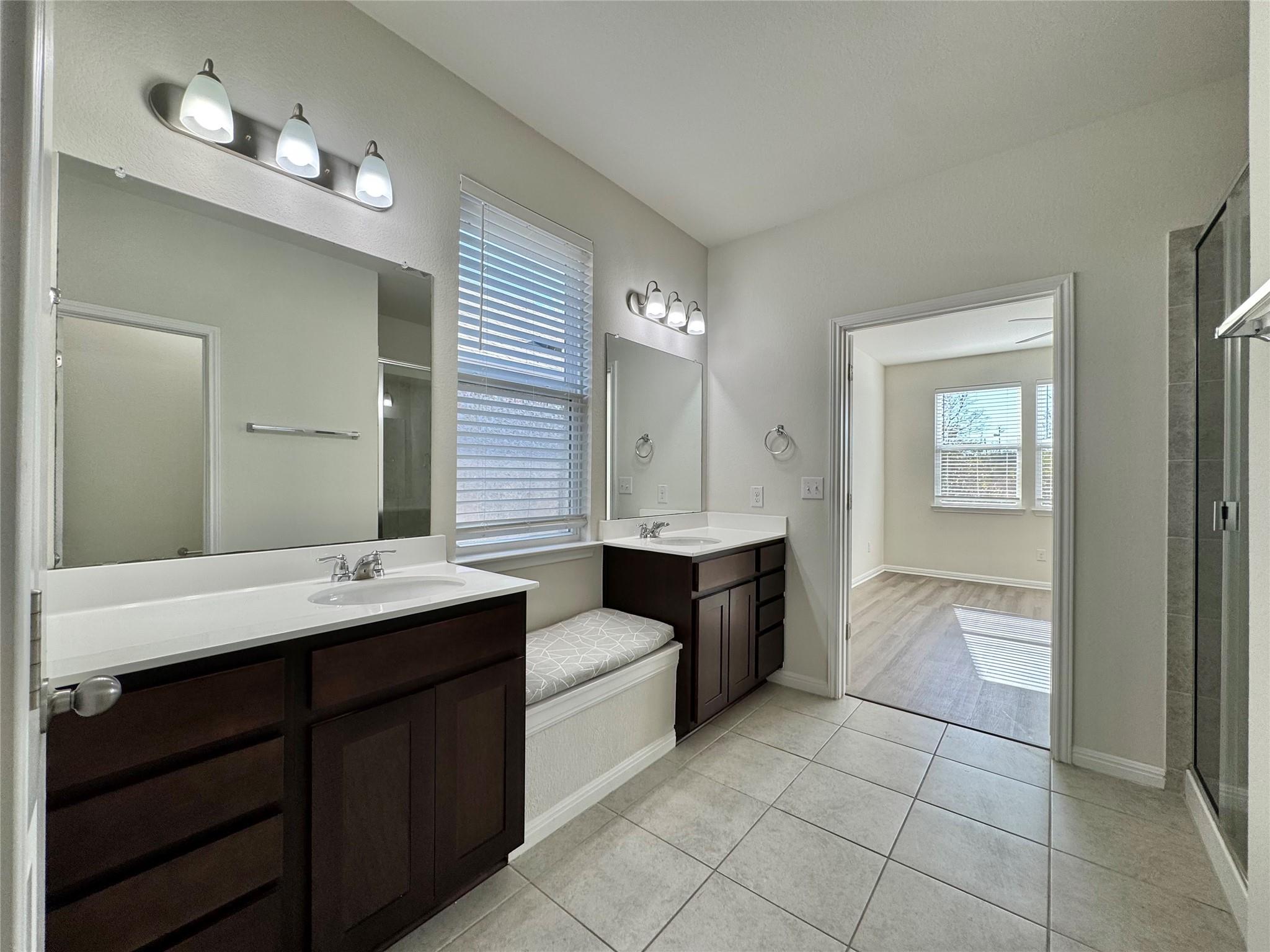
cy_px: 476
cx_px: 635
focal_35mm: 14
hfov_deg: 102.1
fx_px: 514
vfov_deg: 85.7
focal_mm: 2.22
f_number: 2.2
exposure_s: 1/120
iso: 50
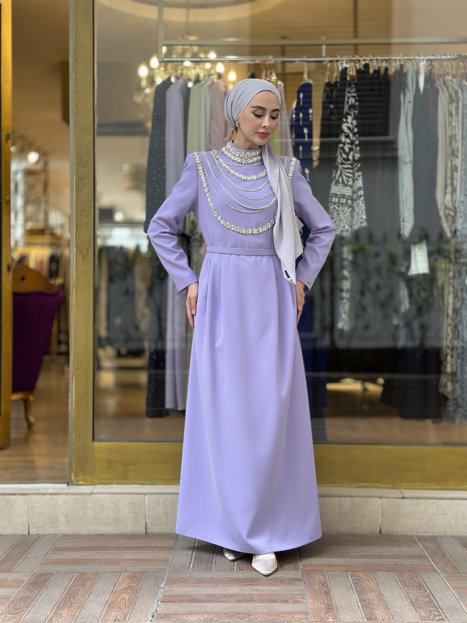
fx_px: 863
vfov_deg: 39.7
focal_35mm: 48
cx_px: 234
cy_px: 312
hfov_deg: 30.3
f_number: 1.78
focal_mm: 6.86
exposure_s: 1/100
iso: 100
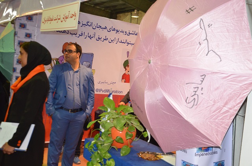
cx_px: 126
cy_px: 83
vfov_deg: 29.7
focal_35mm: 45
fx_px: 314
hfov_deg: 43.7
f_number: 4.2
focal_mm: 30
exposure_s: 1/60
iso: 1600
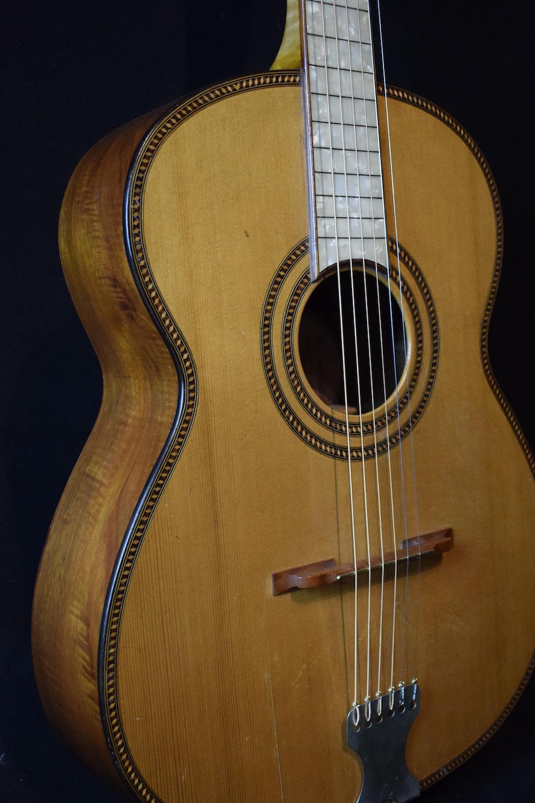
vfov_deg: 44.5
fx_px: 981
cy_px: 442
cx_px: 281
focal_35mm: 44
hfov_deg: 30.5
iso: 2200
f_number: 4
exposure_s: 1/60
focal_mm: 26
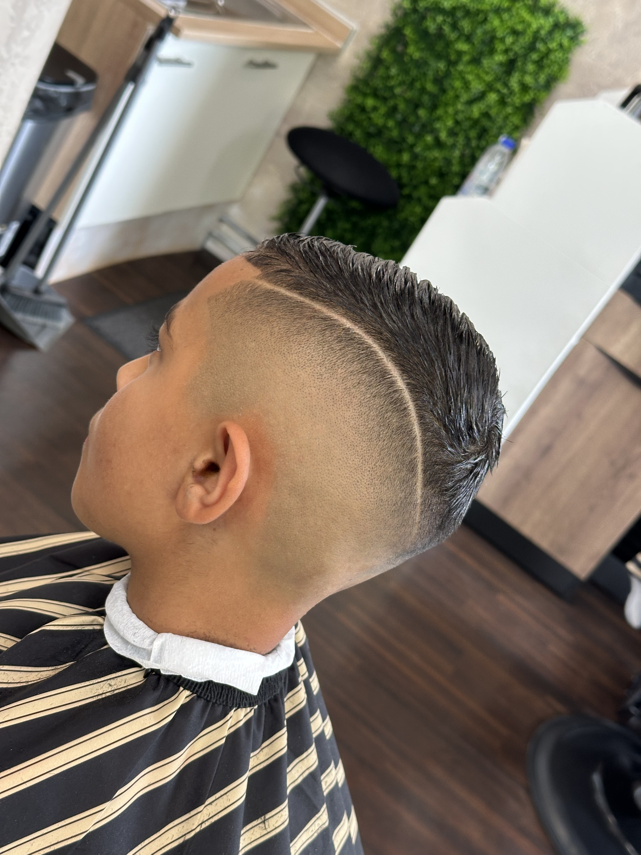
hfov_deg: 30.3
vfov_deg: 39.7
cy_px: 428
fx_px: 1185
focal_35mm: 48
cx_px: 320
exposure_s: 1/70
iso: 80
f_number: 1.78
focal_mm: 6.86
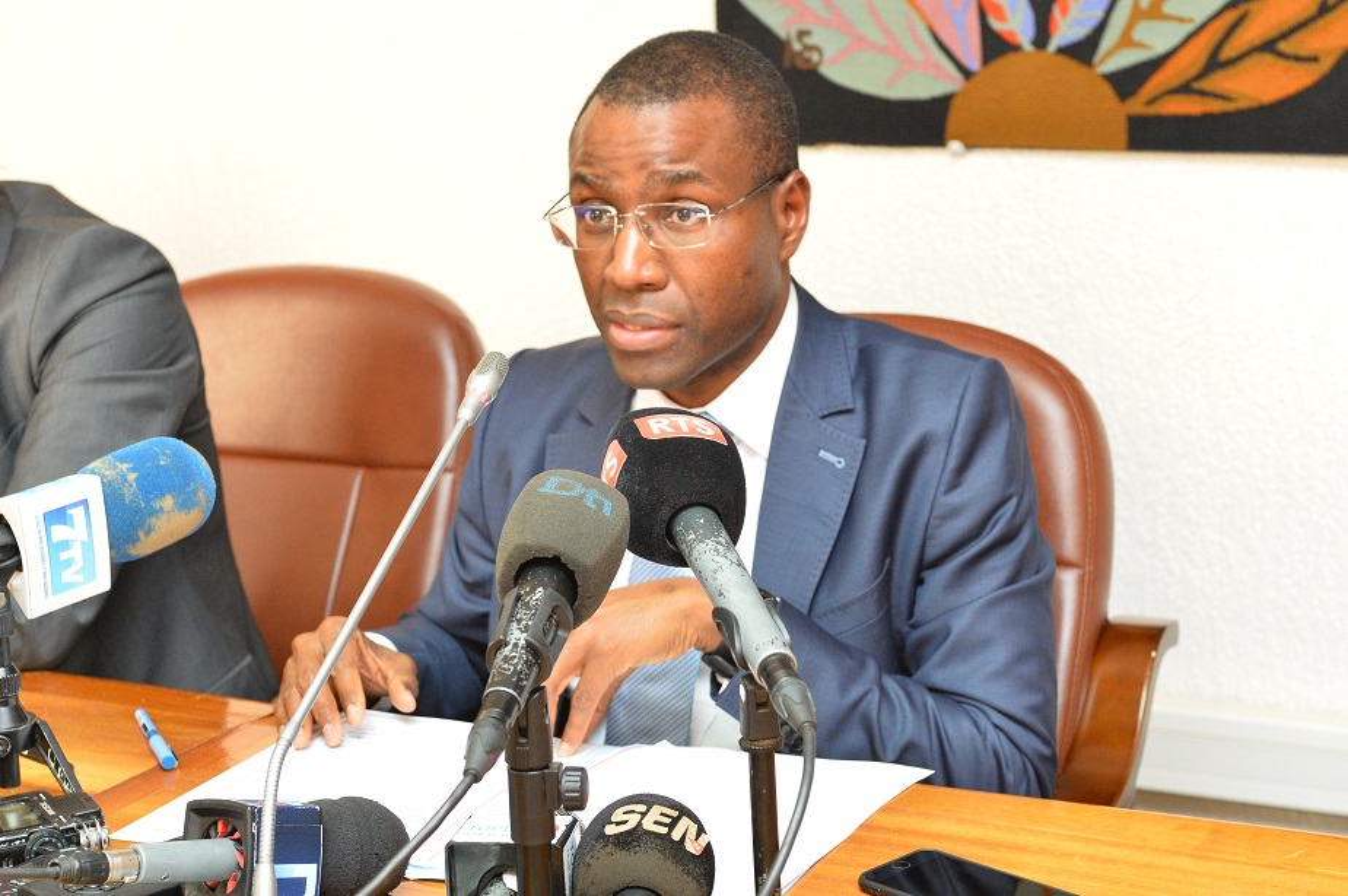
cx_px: 674
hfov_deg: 28.9
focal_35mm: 70
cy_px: 448
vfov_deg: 19.4
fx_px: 2618
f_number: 8
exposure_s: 1/100
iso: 4000
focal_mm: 70
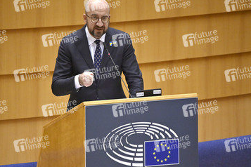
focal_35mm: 631
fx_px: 4399
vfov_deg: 2.2
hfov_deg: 3.3
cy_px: 91
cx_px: 111
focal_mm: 500
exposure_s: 1/400
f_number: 6.3
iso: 3200
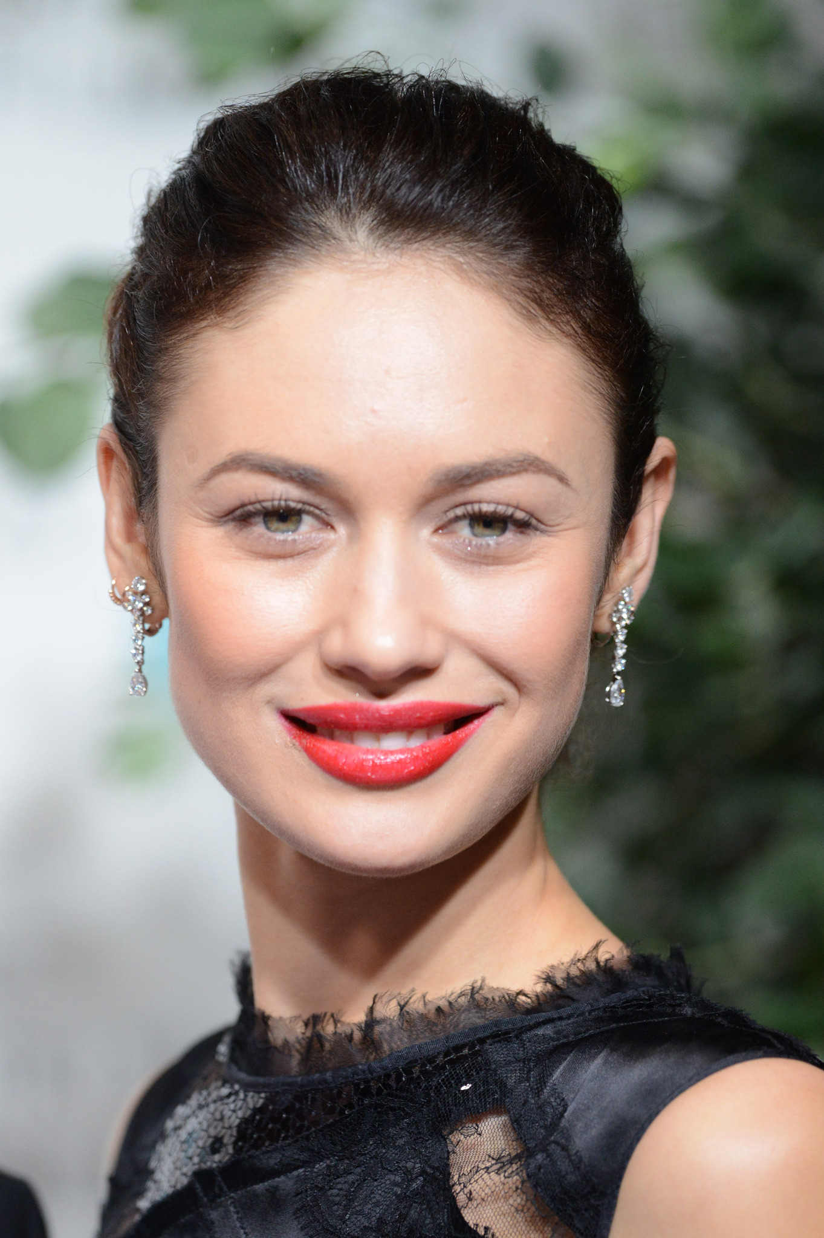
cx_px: 412
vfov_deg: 5.2
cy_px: 619
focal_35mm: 400
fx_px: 13749
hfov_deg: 3.4
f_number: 5
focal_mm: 400
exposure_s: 1/500
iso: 2000
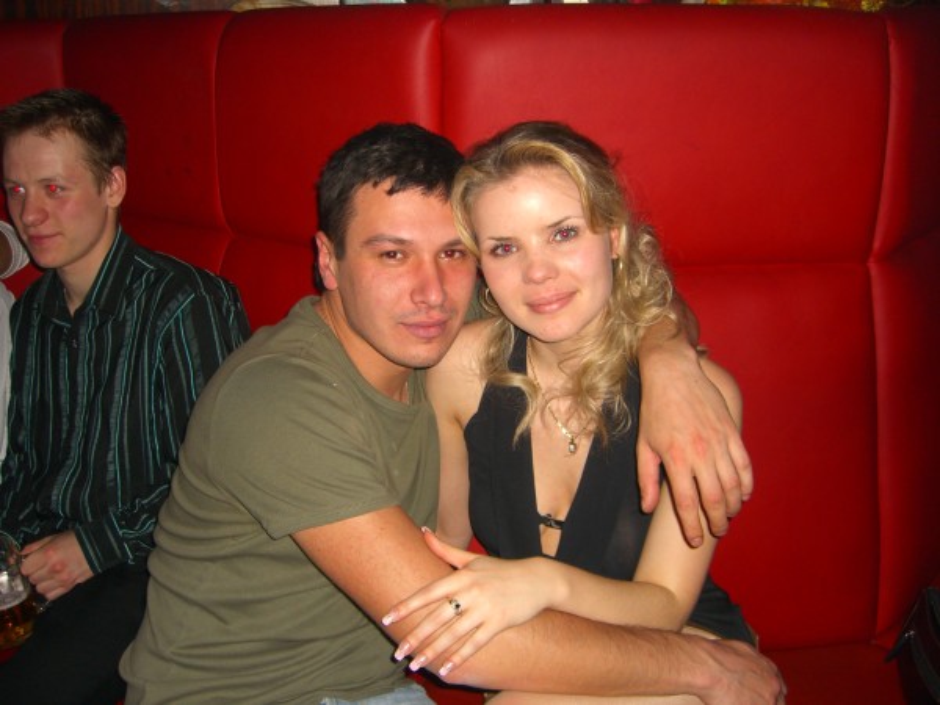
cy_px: 352
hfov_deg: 49.0
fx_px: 1032
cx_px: 470
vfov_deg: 37.7
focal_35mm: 38
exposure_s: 1/60
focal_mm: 7.9
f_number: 2.8
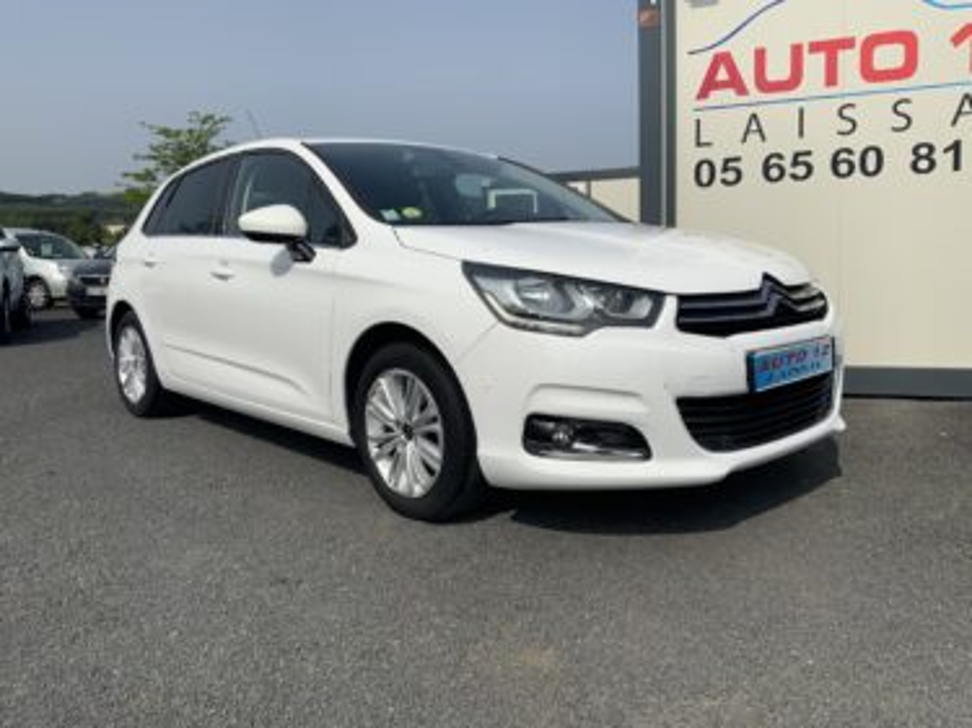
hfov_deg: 61.7
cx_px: 486
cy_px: 364
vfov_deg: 48.2
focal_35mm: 29
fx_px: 814
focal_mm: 3
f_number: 1.8
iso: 20
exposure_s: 1/4785
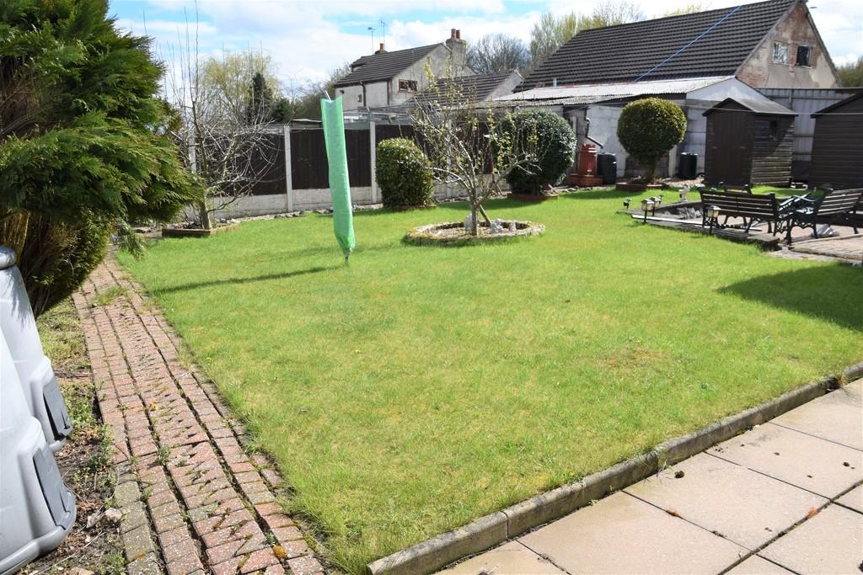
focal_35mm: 27
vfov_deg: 47.9
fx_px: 647
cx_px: 432
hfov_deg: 67.4
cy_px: 288
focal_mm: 18
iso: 100
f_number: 9
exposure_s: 1/320
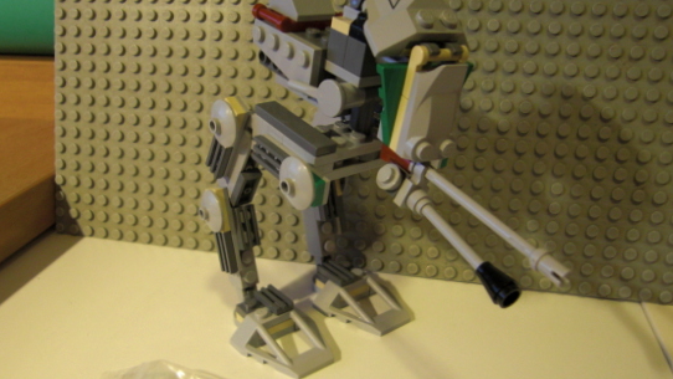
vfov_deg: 32.8
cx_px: 325
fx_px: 642
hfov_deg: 55.3
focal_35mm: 36
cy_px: 216
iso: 200
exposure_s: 1/10
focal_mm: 4.9
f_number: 2.6
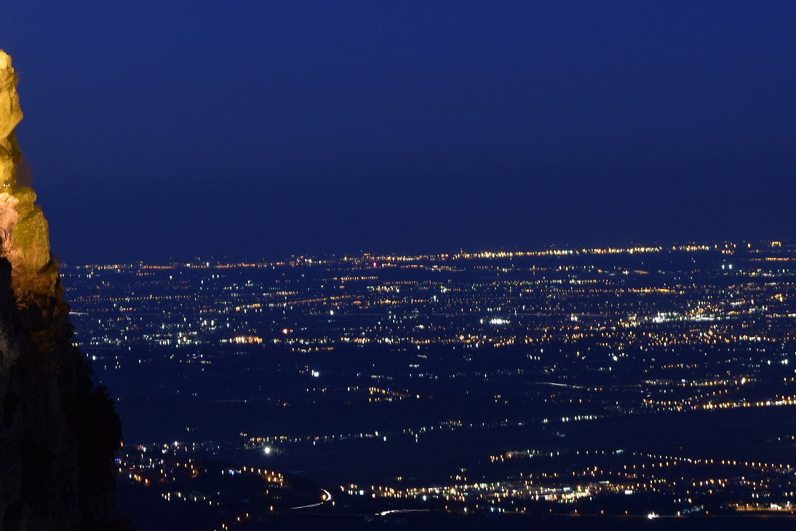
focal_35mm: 158
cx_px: 231
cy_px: 84
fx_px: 3493
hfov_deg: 13.0
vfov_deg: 8.7
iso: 100
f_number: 8
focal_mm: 48
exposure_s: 30
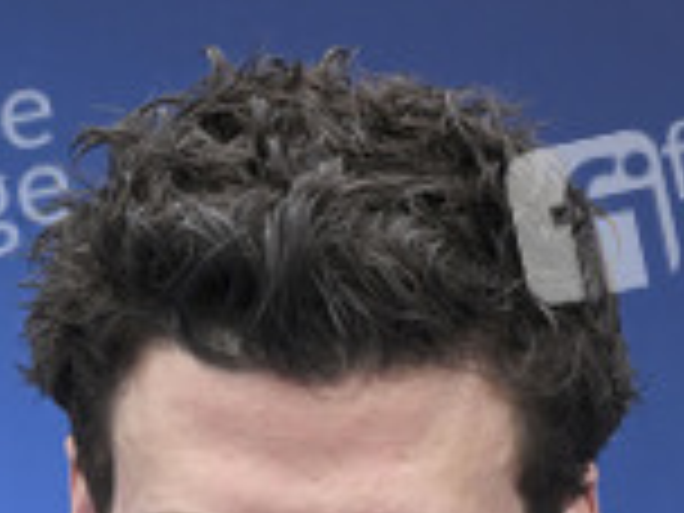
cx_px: 328
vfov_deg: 4.1
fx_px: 7074
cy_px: 873
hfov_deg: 5.5
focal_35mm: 358
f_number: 6.3
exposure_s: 1/400
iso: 500
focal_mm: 95
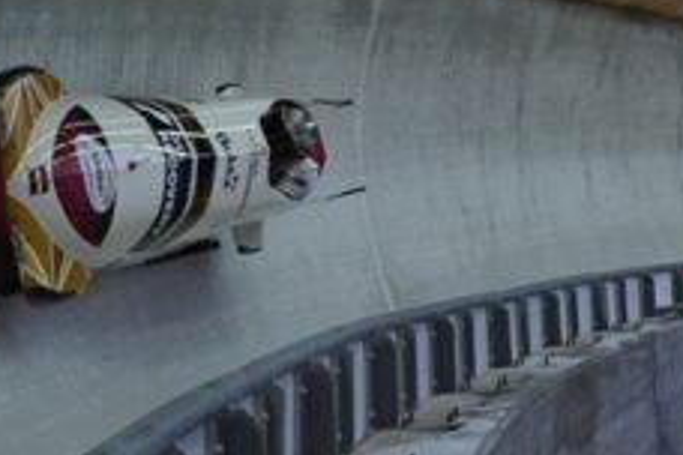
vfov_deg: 11.8
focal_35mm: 108
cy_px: -338
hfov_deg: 17.2
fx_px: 2049
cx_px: 1013
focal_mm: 24
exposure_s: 1/2500
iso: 1250
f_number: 7.1
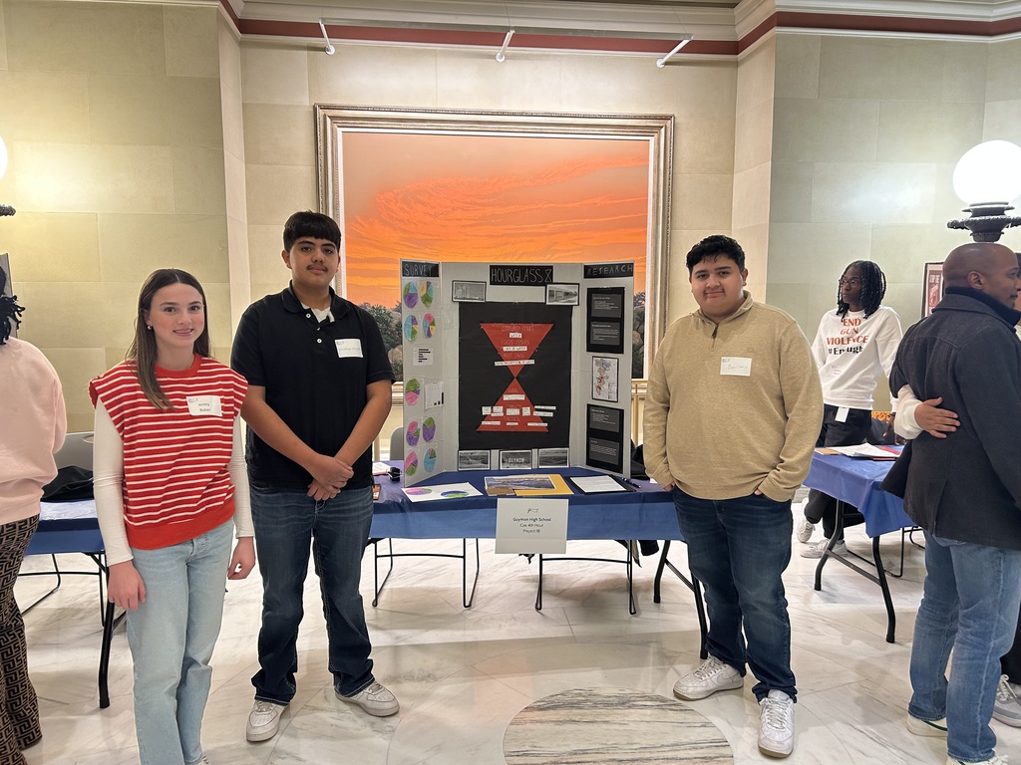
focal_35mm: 26
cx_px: 510
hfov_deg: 67.3
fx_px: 767
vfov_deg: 53.1
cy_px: 382
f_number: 1.5
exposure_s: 1/60
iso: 100
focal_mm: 5.7
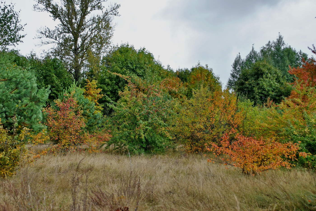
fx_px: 448
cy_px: 106
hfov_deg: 38.8
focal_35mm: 51
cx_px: 158
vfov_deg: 26.6
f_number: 5.6
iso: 110
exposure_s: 1/125
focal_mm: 34
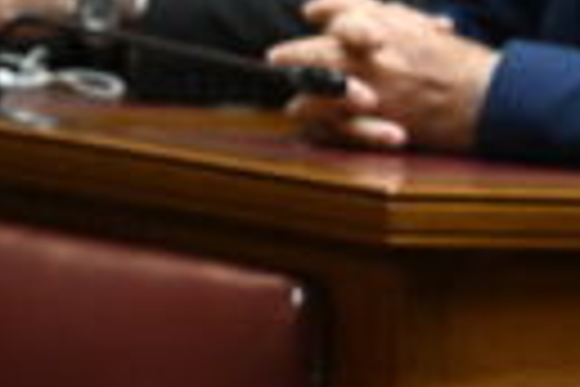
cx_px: 976
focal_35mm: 280
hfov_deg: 7.2
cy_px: 324
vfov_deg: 4.9
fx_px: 4511
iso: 6400
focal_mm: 60
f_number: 4.5
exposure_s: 1/800
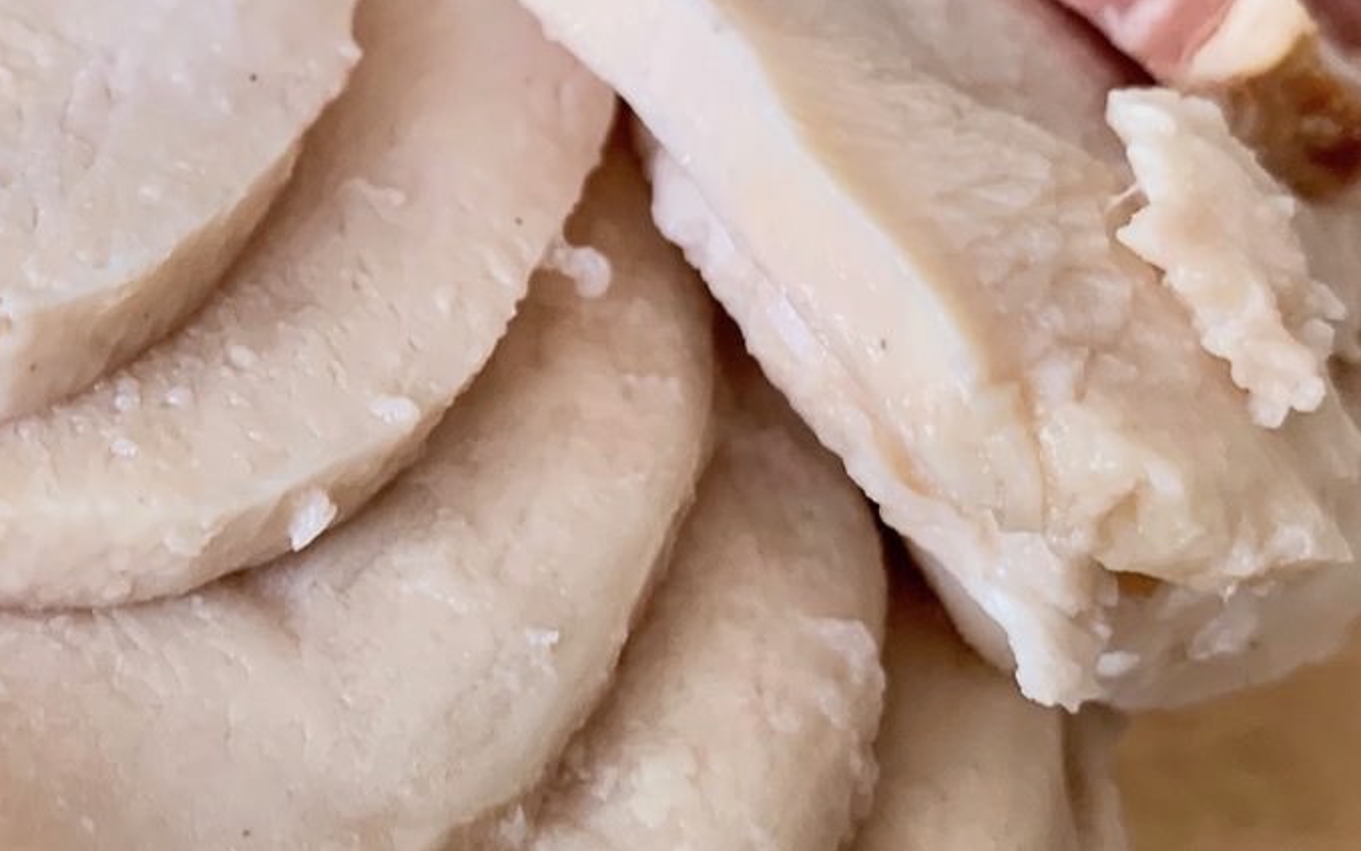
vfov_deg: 20.0
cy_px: 329
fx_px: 2411
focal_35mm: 65
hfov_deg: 30.8
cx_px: 301
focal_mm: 4.25
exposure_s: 1/62
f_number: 1.8
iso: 100
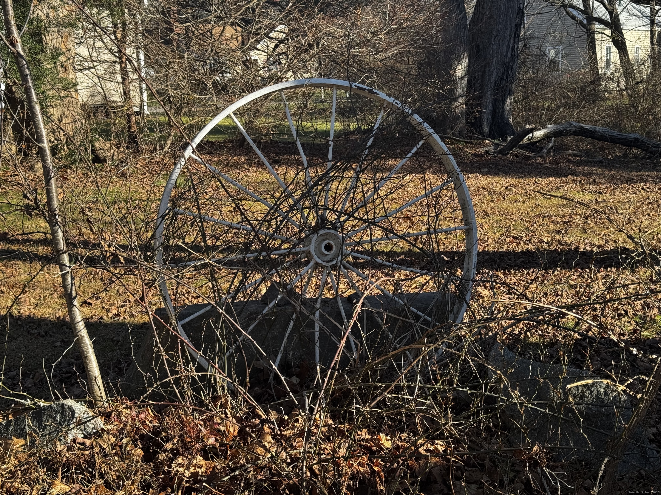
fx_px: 917
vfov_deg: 30.3
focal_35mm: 48
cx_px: 330
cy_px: 248
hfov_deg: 39.7
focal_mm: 6.76
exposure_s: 1/1076
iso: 64
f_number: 1.78
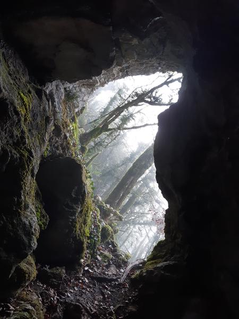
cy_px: 160
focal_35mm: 26
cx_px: 120
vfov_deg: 67.3
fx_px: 239
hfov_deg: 53.1
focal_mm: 3.93
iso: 50
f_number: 1.7
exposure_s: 1/100
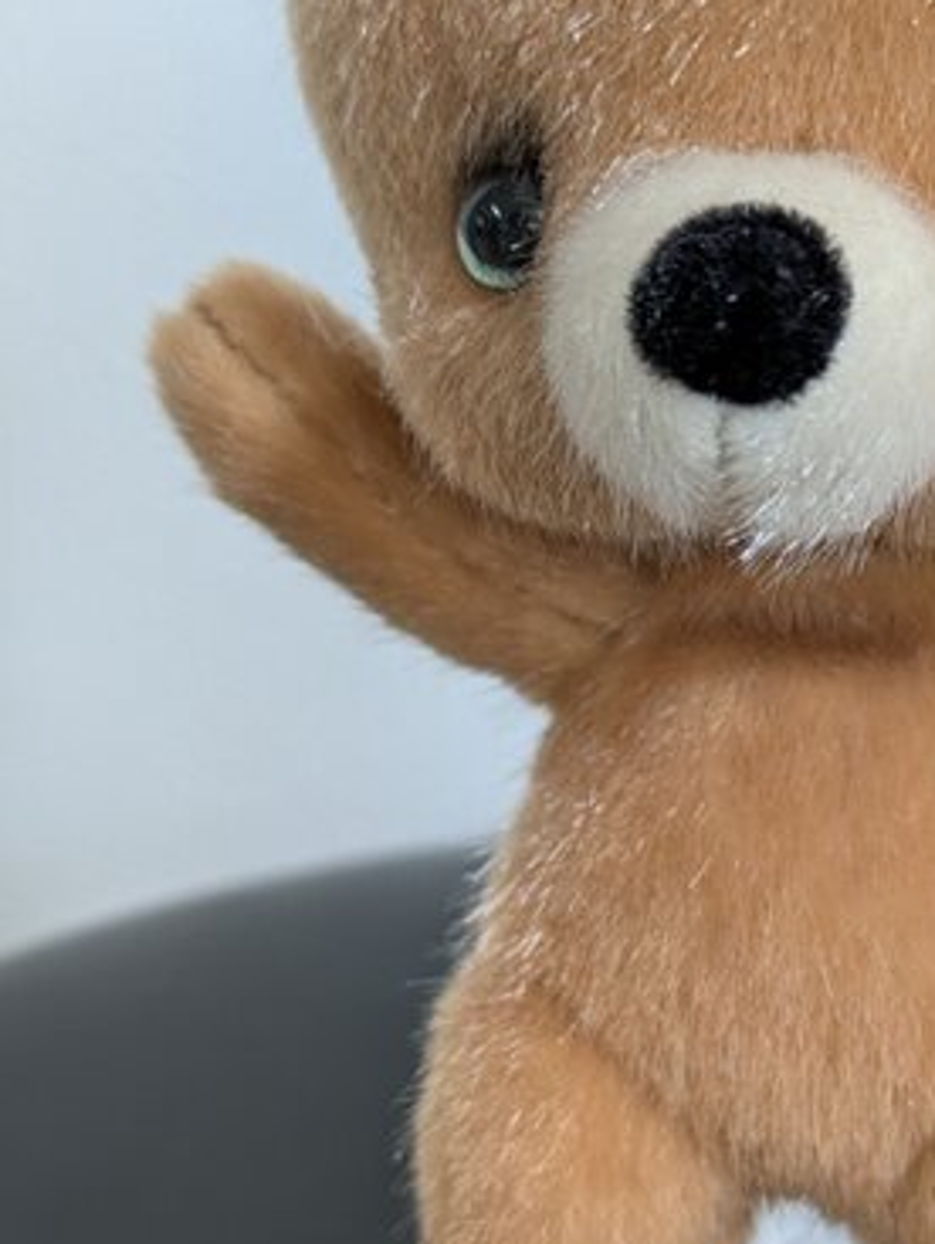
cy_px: 678
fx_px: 2085
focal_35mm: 58
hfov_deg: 24.4
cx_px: 867
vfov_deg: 33.2
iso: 171
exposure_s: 1/24
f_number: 1.89
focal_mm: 5.43
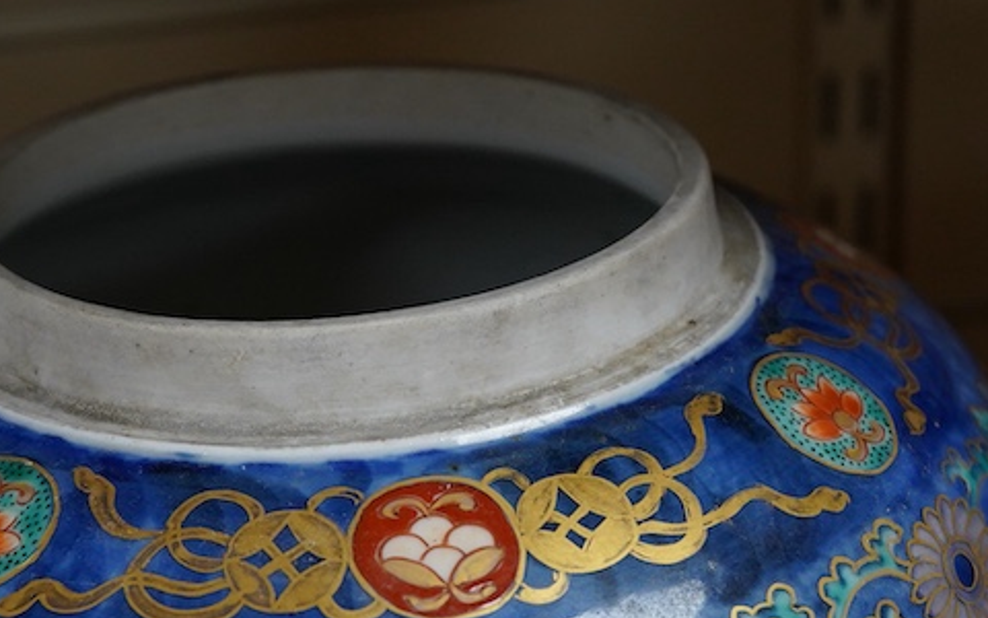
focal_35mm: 86
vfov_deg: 15.1
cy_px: 453
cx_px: 358
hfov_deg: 24.0
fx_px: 2316
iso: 1250
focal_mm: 30
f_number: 10
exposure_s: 1/125
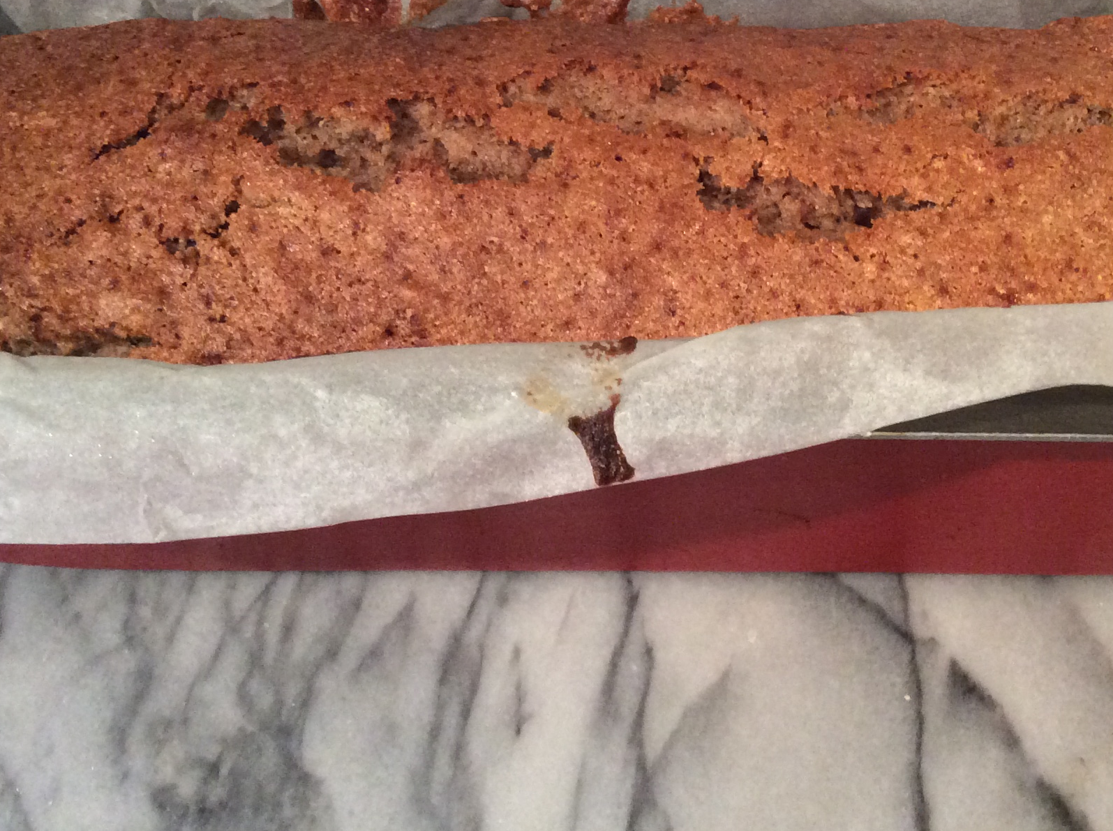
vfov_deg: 27.7
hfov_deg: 36.8
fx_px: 1669
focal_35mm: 52
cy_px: 253
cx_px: 615
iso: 200
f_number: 2.4
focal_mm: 3.3
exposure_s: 1/25
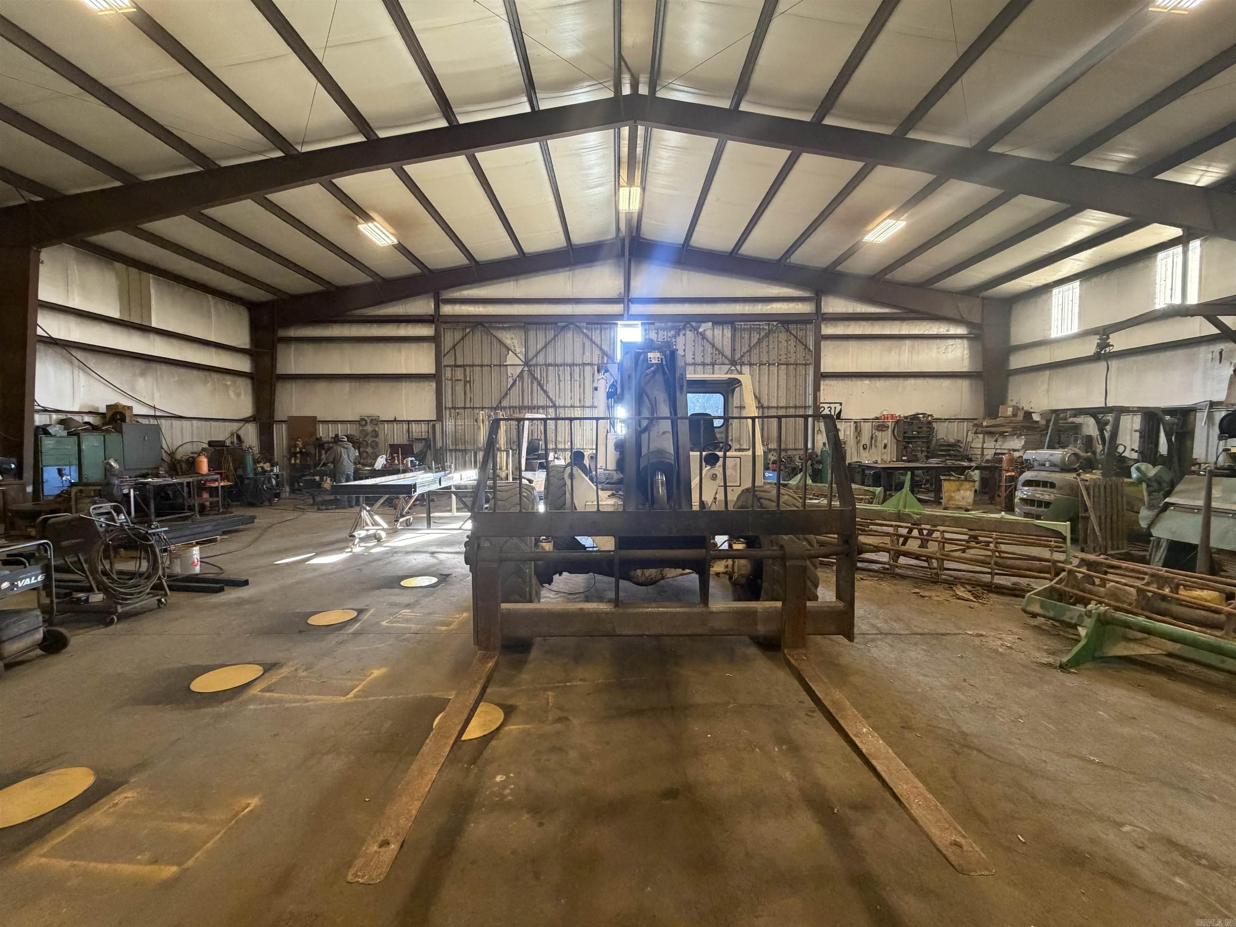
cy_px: 464
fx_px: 500
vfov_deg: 85.7
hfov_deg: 102.1
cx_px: 618
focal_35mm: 14
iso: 400
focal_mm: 2.22
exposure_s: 1/60
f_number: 2.2
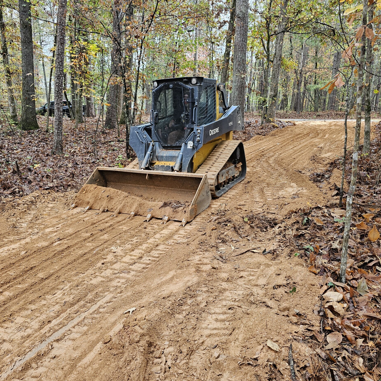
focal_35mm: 28
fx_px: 349
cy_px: 191
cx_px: 175
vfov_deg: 57.3
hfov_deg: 57.2
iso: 50
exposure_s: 1/120
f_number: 1.7
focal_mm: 6.3
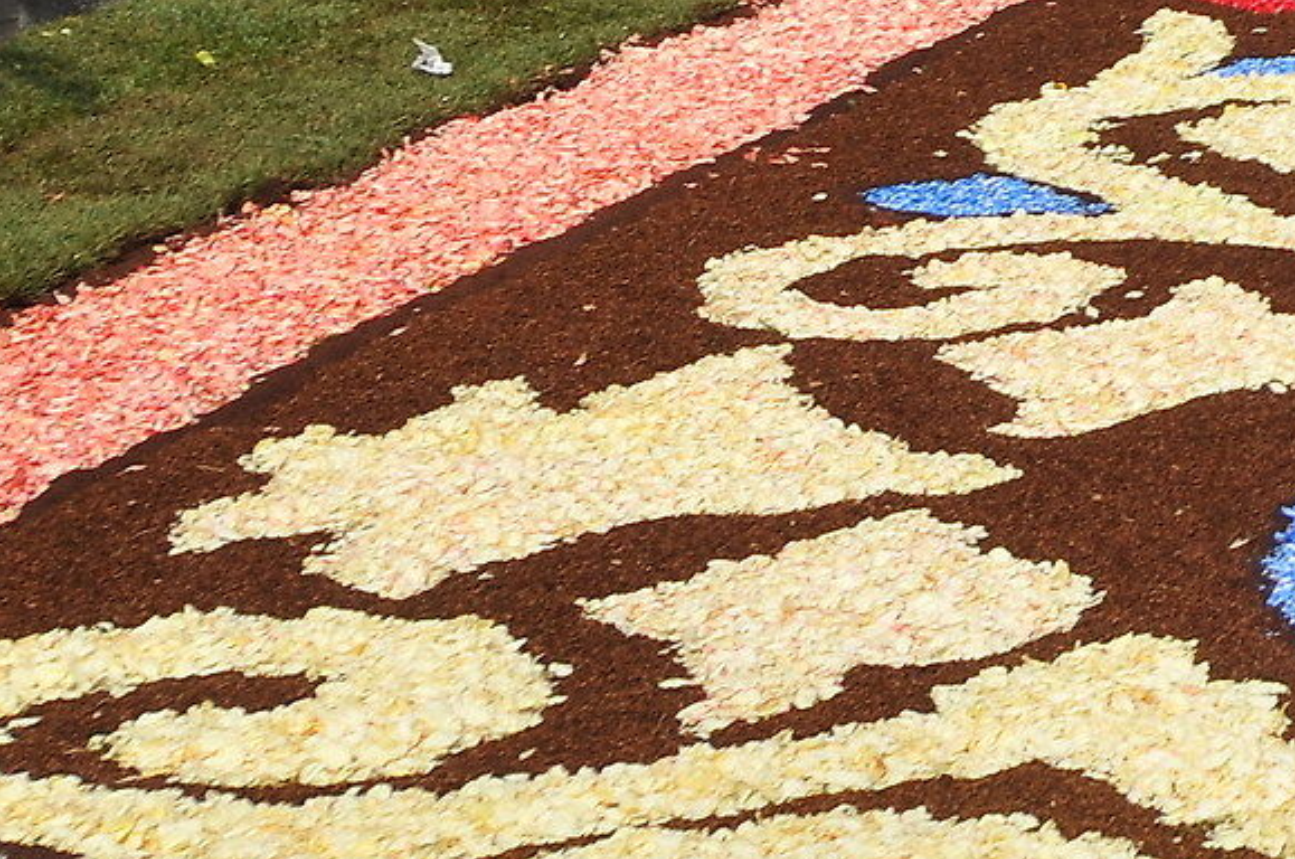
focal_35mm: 143
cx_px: 2610
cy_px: -761
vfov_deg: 9.1
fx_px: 5138
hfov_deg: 12.6
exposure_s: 1/400
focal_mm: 23
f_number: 10
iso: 200
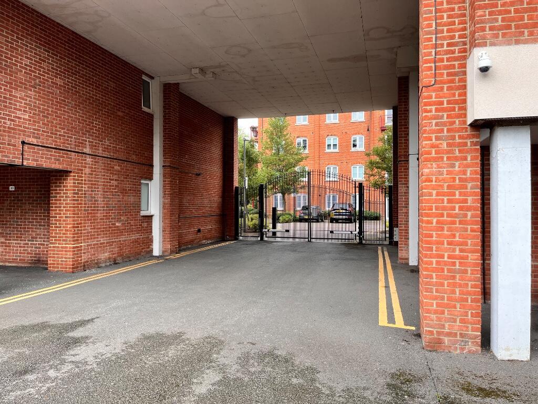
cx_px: 269
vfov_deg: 53.1
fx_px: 404
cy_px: 202
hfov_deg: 67.3
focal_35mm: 26
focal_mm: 5.1
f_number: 1.6
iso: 40
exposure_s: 1/170
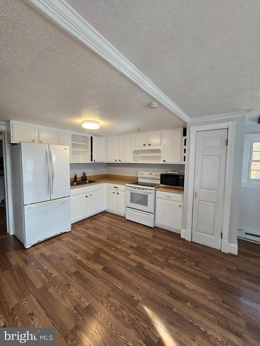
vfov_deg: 106.2
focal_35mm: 13
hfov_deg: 89.9
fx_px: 130
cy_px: 173
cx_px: 130
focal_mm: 2.2
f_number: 2.2
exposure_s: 1/60
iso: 100
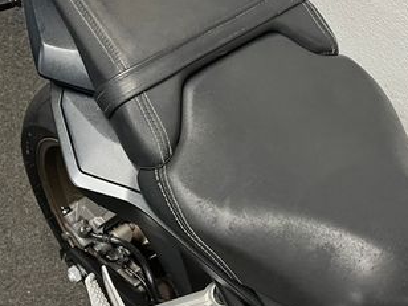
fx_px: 636
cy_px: 101
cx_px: 268
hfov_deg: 35.2
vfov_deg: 26.9
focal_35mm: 54
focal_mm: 5.1
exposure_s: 1/50
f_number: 1.6
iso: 100
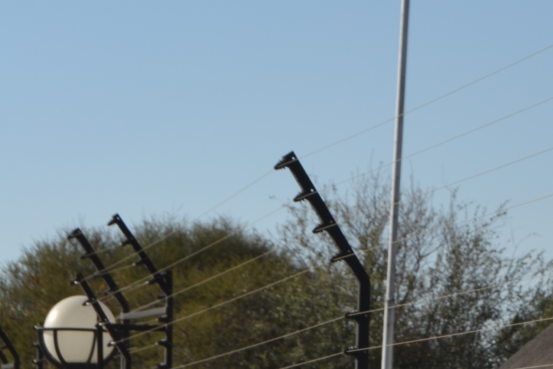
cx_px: 826
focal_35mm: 195
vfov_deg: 7.0
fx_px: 2995
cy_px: 174
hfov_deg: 10.2
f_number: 7.1
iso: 100
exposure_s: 1/200
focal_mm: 42
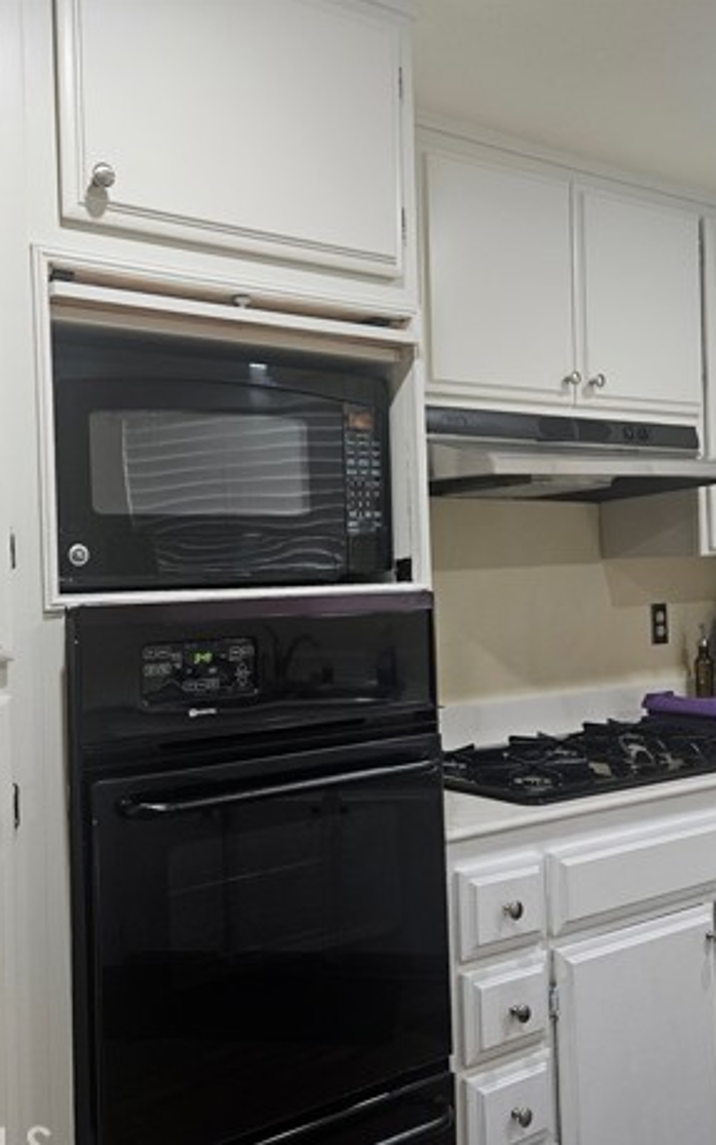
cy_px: 586
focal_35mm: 34
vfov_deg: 56.7
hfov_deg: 37.2
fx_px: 1061
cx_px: 302
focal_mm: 5.4
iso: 320
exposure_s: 1/120
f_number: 1.8
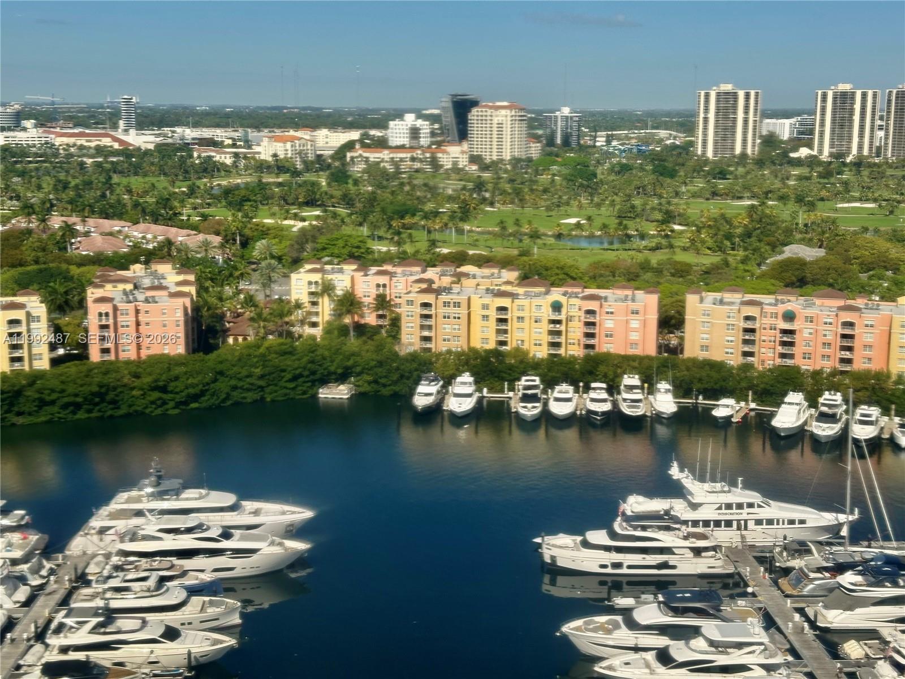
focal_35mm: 48
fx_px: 1255
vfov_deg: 30.3
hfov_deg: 39.7
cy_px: 340
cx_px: 452
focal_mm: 6.86
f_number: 1.78
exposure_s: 1/3155
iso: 64
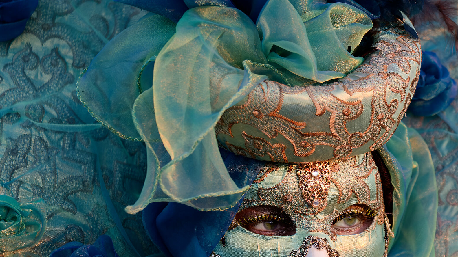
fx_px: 4093
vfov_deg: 3.6
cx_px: 285
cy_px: 198
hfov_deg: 6.4
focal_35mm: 337
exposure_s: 1/250
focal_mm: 141.3
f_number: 4.4
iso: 800
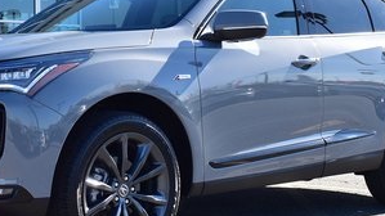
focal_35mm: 84
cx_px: 129
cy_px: 21
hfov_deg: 25.1
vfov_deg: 14.2
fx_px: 859
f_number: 7.1
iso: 100
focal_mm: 25
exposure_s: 1/200
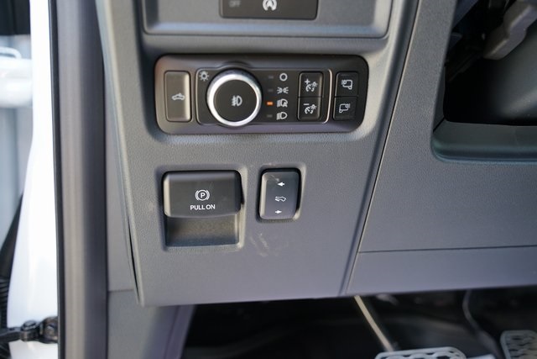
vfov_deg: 38.9
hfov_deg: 55.8
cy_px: 180
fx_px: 507
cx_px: 268
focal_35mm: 34
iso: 400
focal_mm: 34
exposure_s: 1/60
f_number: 4
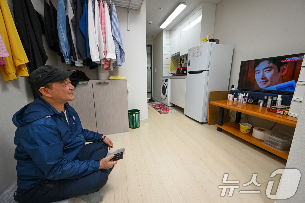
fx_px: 119
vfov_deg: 81.2
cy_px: 102
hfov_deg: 104.3
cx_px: 152
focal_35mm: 14
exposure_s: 1/250
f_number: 8
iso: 2500
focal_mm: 14
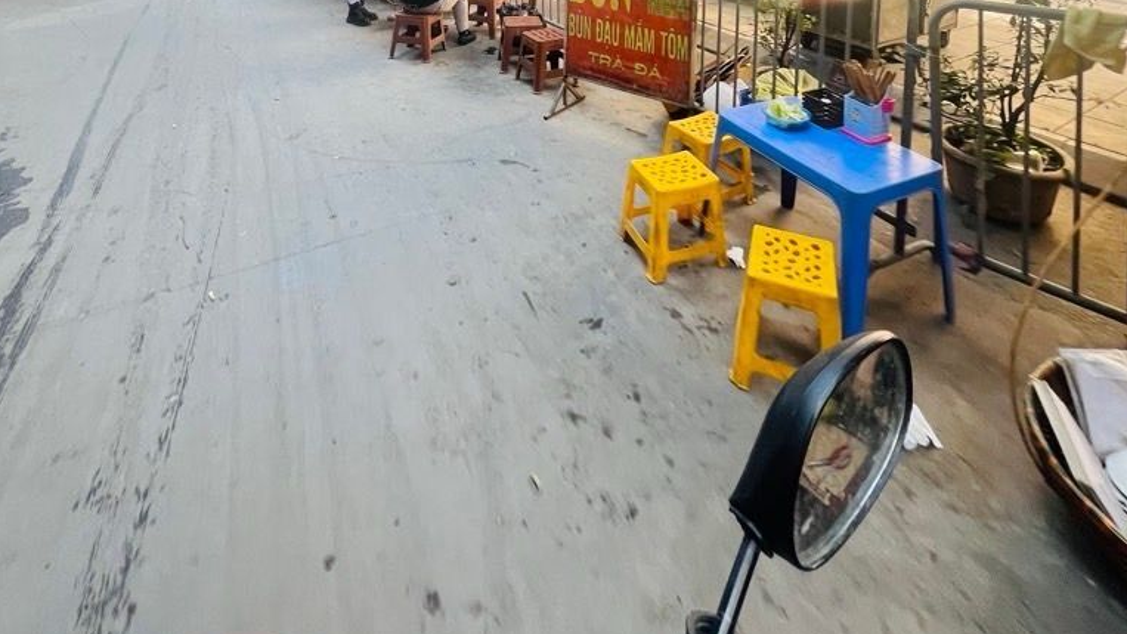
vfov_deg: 42.2
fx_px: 568
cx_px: 563
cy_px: -102
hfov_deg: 89.6
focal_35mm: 19
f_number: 1.8
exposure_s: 1/99
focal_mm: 1.57
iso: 64
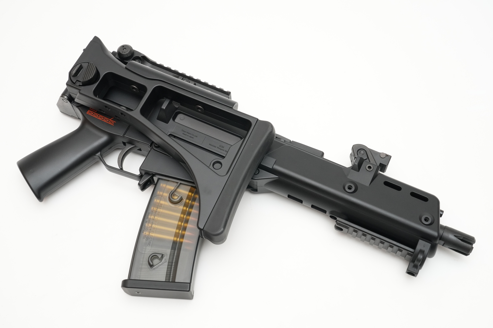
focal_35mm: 47
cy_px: 164
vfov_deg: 28.6
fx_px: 644
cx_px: 246
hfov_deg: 41.9
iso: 1600
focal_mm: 47
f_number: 16
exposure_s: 1/60
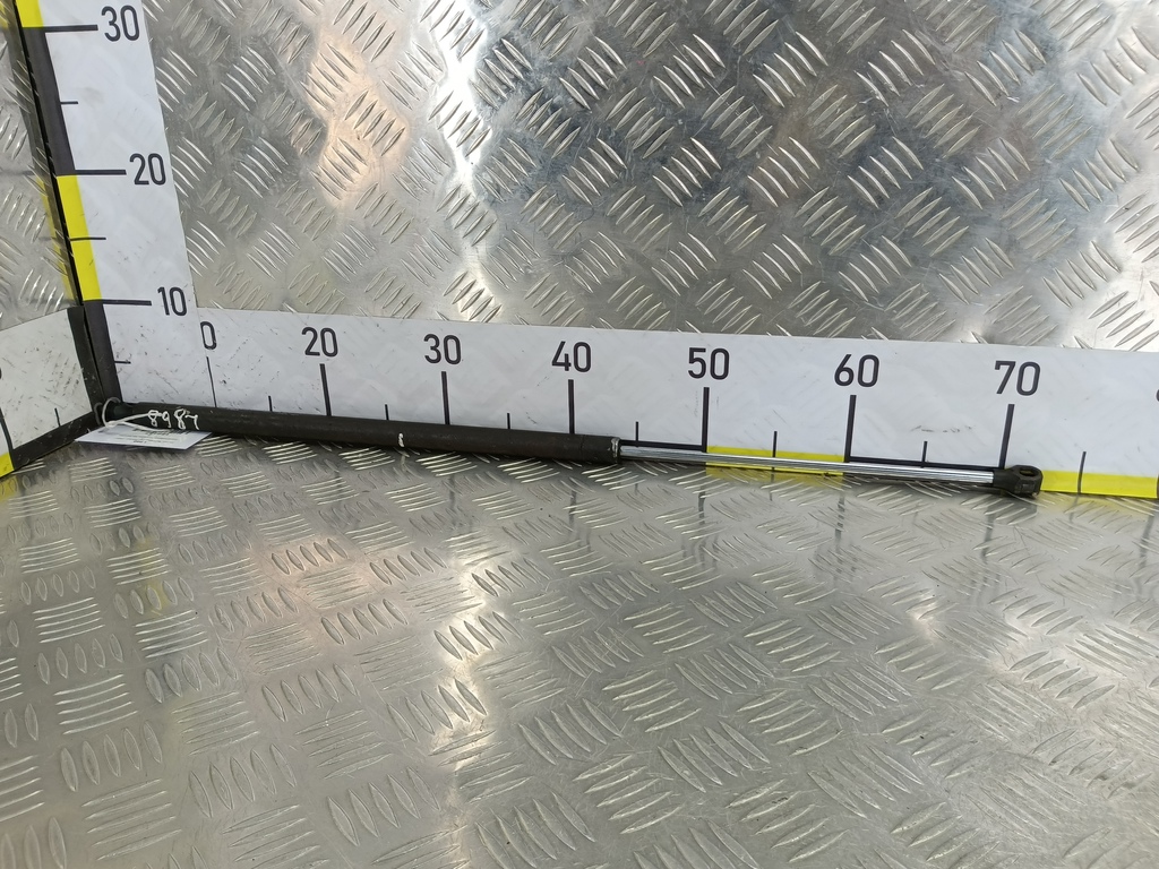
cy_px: 434
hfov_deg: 65.3
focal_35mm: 27
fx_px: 904
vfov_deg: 51.4
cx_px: 580
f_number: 1.6
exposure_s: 1/50
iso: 99
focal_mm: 4.11
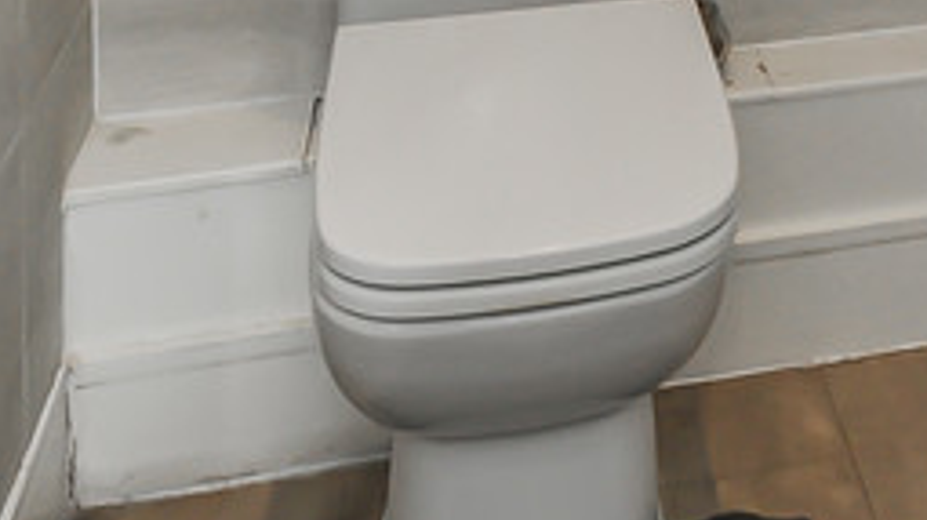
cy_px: -698
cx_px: 920
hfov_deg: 31.0
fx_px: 1547
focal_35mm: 63
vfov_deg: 13.9
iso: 250
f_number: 13
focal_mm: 10
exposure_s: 1/20
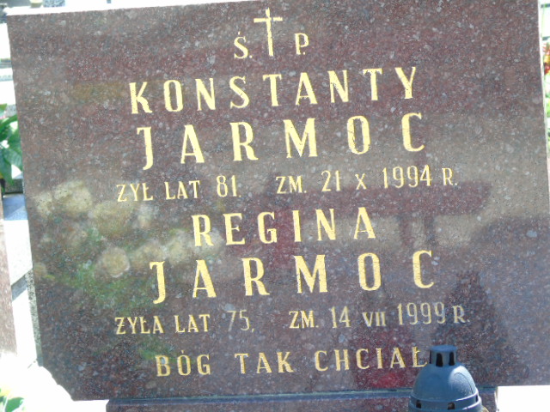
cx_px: 275
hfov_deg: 13.9
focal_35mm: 142
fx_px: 2256
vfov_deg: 10.4
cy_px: 206
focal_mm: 25
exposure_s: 1/125
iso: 160
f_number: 4.7
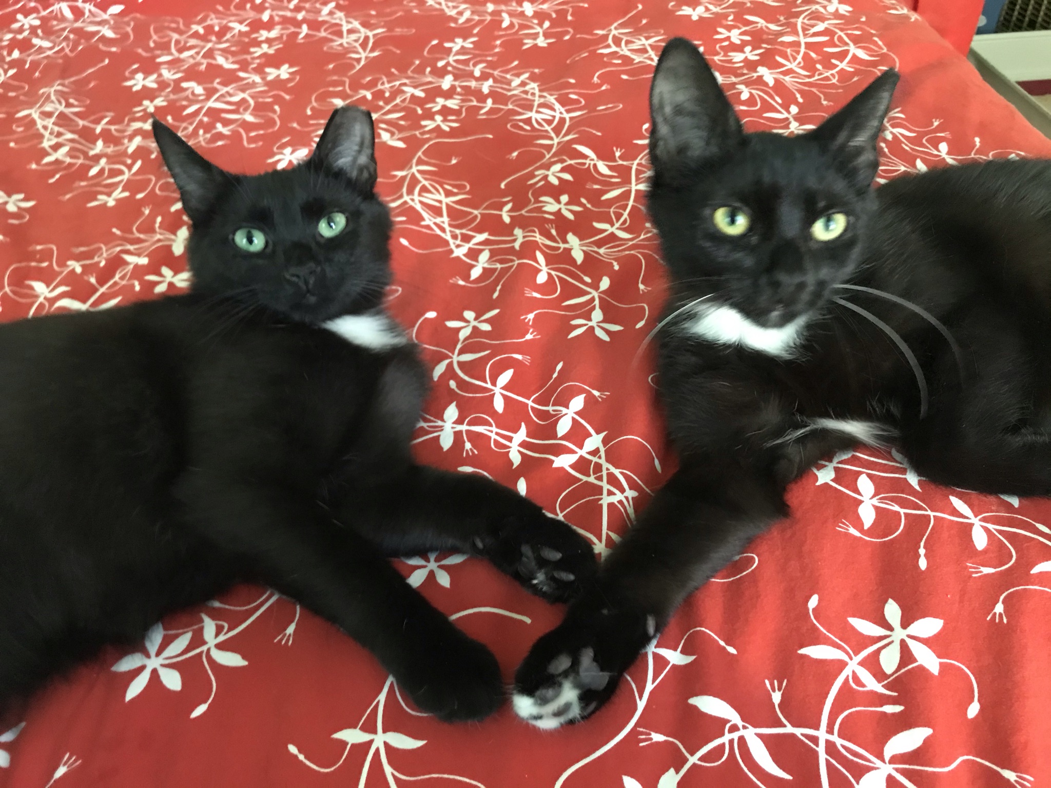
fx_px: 850
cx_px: 526
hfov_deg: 63.4
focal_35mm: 28
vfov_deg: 49.7
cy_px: 394
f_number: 1.8
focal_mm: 3.99
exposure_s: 1/4
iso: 100
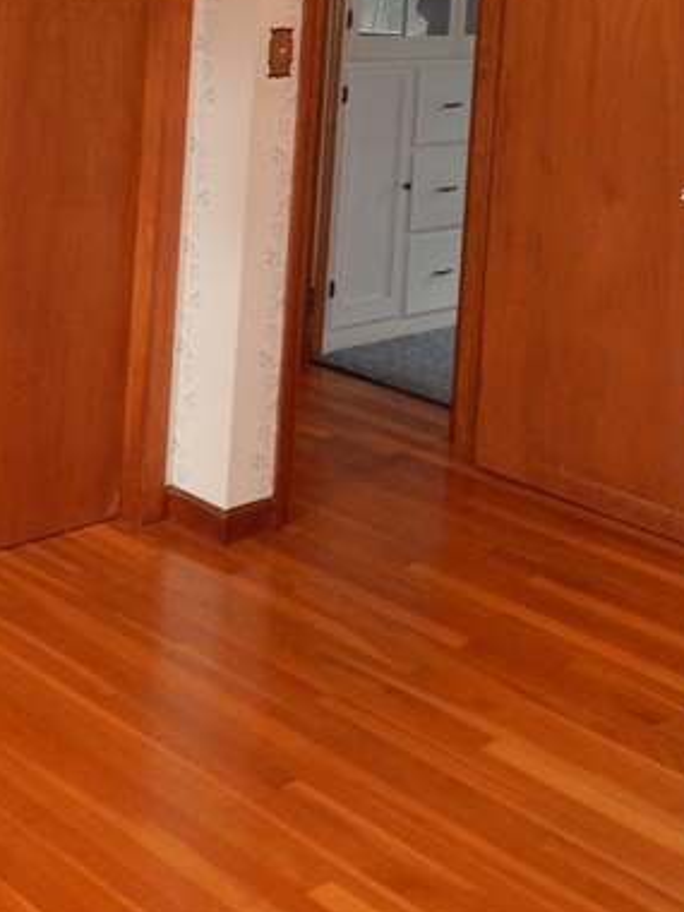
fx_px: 1633
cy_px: 2
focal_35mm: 62
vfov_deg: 29.2
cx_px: 410
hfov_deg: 23.6
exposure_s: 1/30
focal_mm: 4
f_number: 3
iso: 200
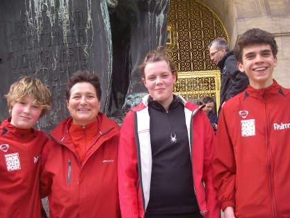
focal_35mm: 42
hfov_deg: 44.7
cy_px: 100
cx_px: 132
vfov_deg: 34.3
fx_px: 352
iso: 64
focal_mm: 6.3
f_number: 3.3
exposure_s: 1/100
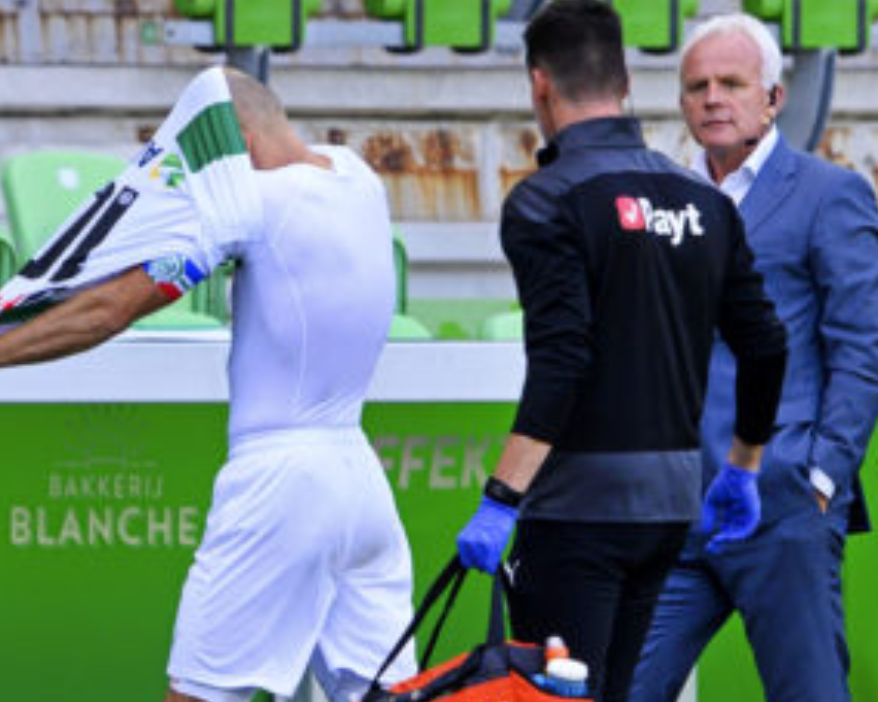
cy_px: 478
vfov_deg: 2.1
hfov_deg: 2.6
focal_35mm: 741
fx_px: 19249
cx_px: 337
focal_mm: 400
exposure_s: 1/800
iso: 640
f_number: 4
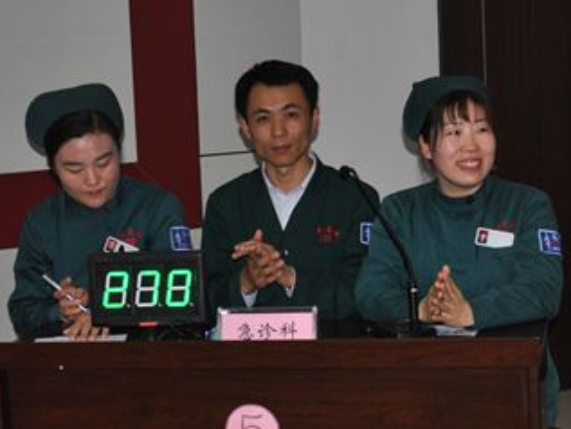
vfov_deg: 16.2
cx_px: 259
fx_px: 1502
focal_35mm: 91
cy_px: 188
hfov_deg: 21.5
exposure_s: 1/60
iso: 200
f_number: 5.3
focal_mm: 40
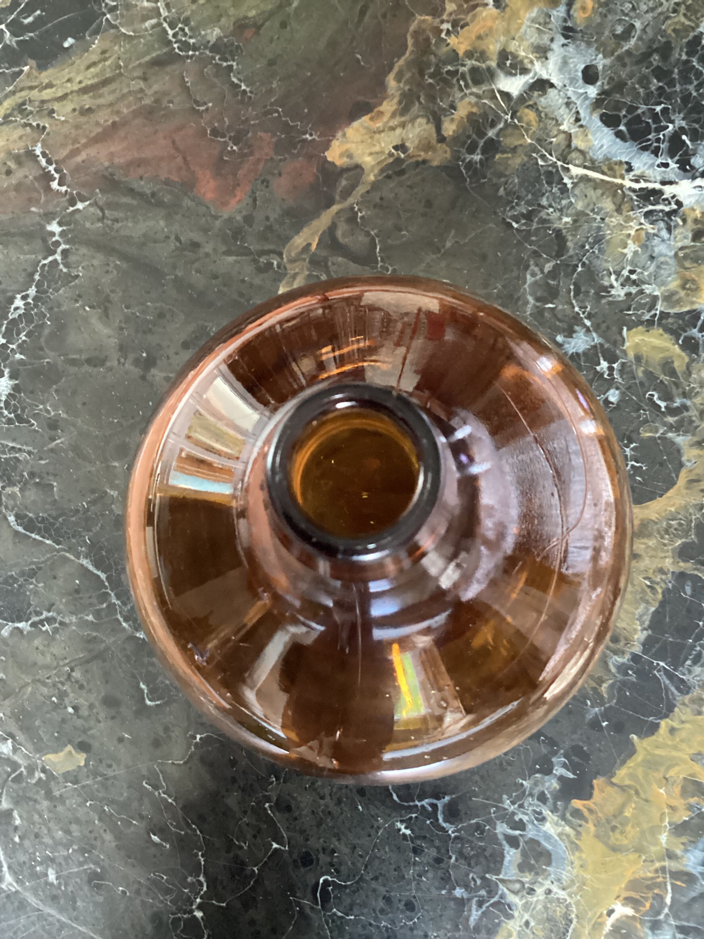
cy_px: 470
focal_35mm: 31
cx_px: 352
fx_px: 841
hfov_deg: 45.4
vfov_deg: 58.4
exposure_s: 1/24
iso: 640
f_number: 2.4
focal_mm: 3.3
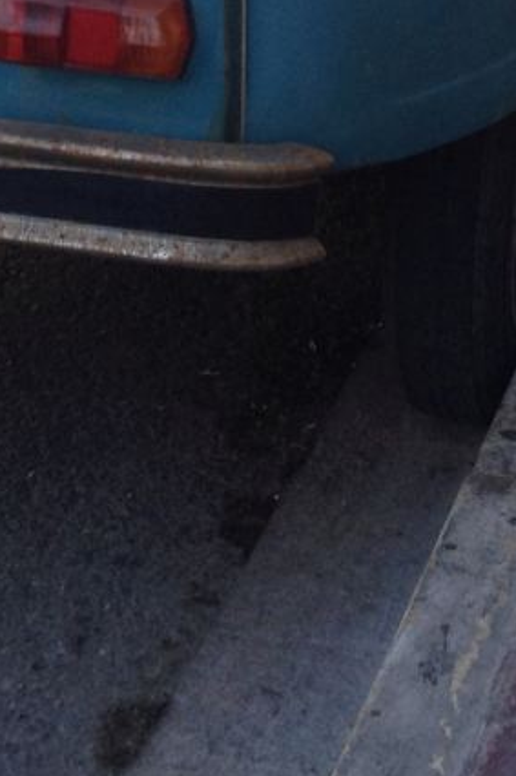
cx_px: 108
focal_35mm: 137
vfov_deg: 14.5
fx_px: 2948
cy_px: -166
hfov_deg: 10.0
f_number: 2.4
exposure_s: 1/258
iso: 50
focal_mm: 4.28
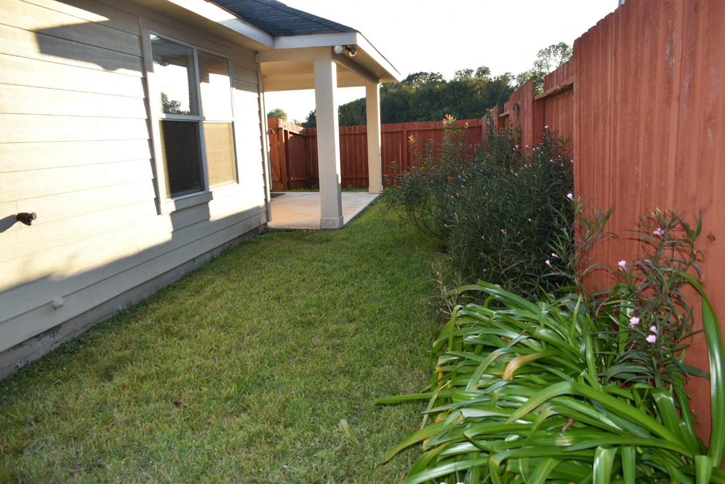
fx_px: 544
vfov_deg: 47.9
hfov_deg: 67.4
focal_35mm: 27
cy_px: 242
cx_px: 362
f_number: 5
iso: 160
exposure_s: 1/200
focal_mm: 18
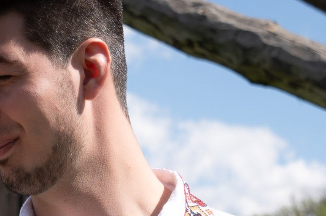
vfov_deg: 9.8
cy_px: 343
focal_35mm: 135
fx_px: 1221
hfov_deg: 14.4
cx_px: -126
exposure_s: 1/1600
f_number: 2.8
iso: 100
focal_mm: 28
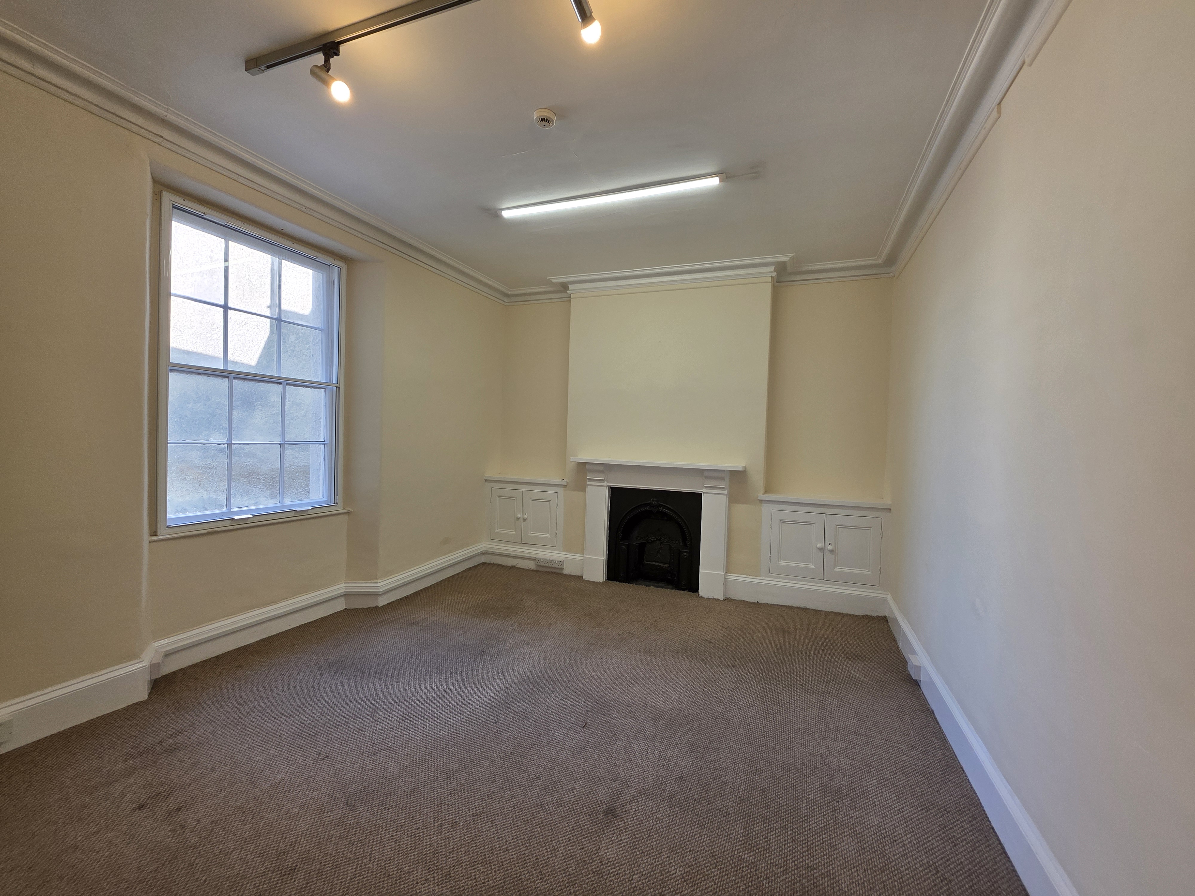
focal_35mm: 13
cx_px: 598
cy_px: 448
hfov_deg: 106.2
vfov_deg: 89.9
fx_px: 449
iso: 64
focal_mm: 2.2
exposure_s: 1/120
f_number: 1.9
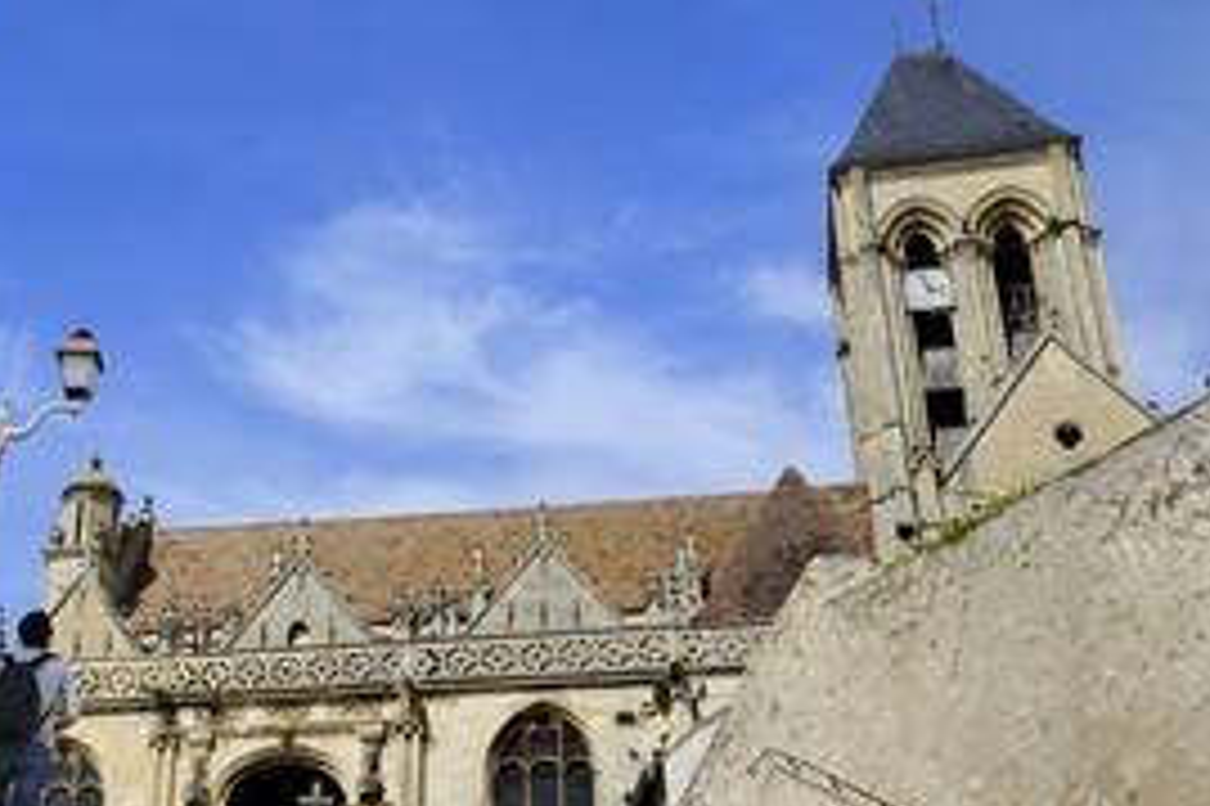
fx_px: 1679
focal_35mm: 50
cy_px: 477
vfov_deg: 26.9
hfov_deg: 38.7
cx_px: 324
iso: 200
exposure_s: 1/200
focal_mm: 32
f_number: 13
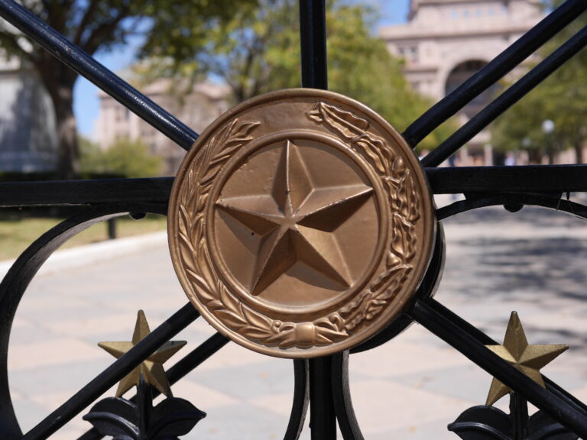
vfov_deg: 29.1
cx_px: 294
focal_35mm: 50
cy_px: 220
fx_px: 848
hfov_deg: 38.2
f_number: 4.5
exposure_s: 1/800
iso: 200
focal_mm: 25
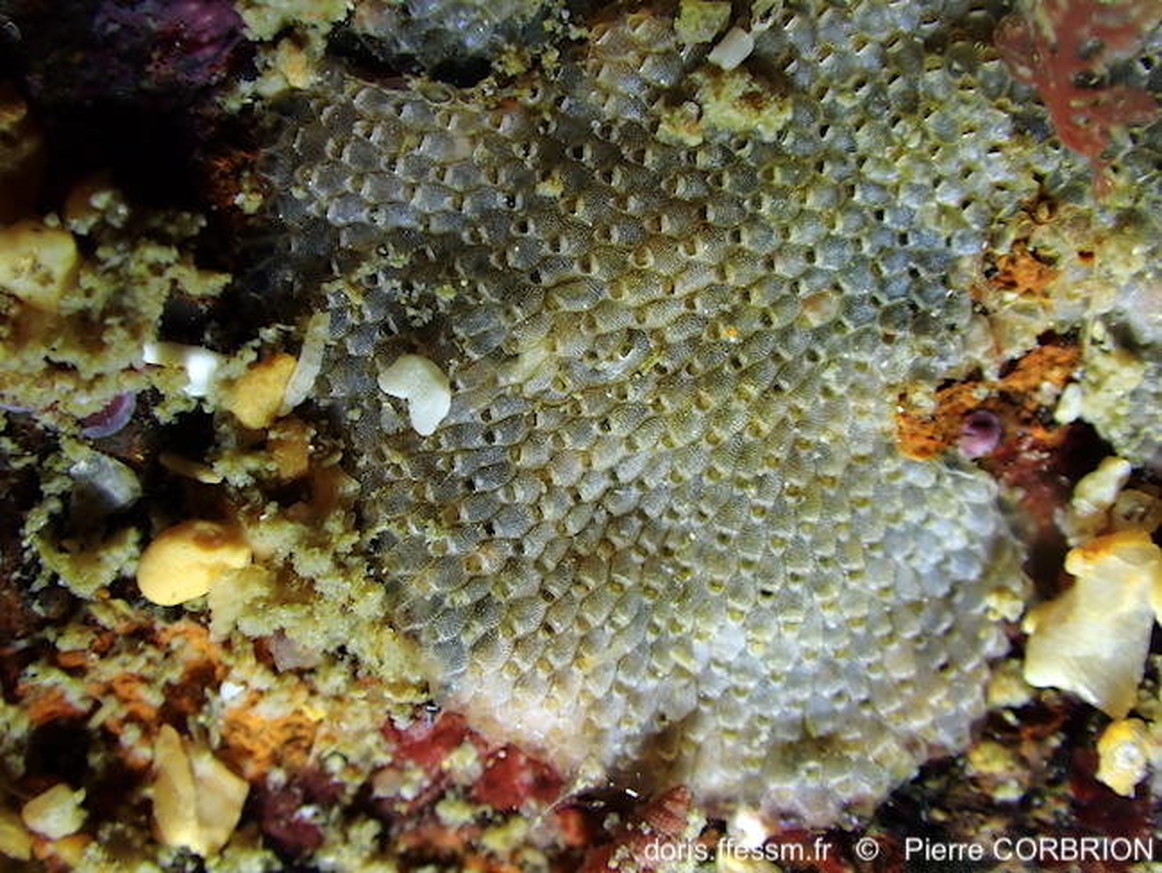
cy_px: 436
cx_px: 581
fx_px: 3358
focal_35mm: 100
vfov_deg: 14.8
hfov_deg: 19.6
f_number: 6.3
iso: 100
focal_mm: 18
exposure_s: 1/640
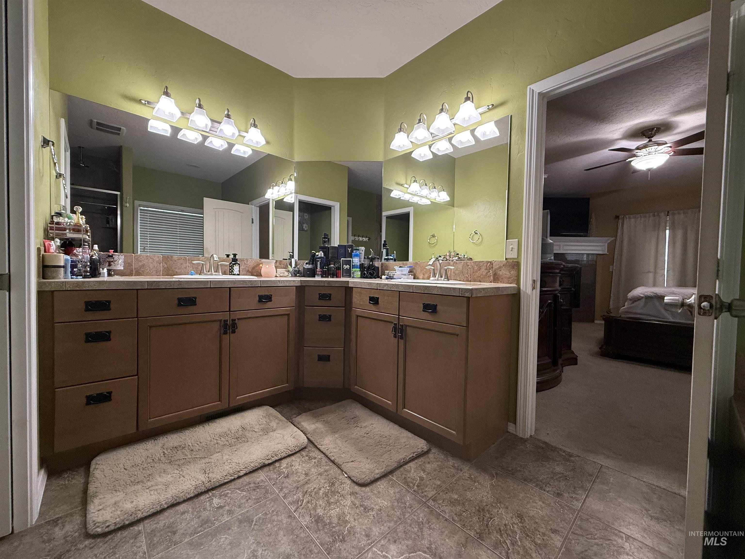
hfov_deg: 102.1
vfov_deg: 85.7
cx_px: 372
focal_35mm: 14
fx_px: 301
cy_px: 280
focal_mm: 2.22
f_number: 2.2
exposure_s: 1/120
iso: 250
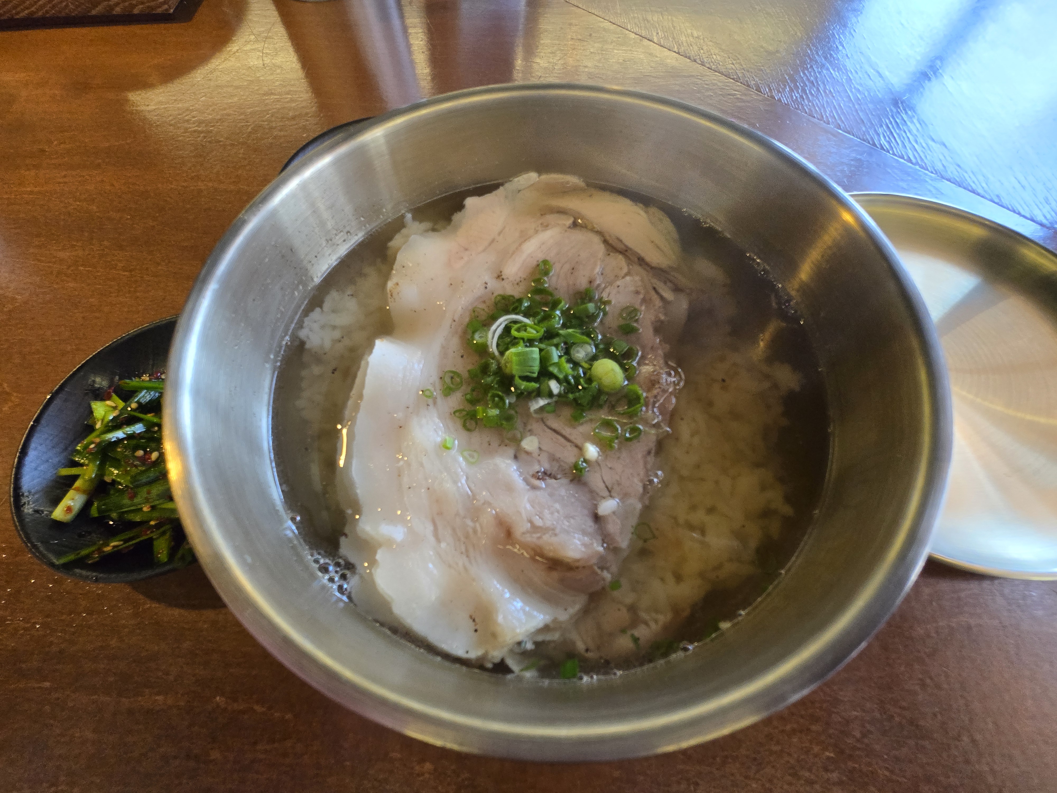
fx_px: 397
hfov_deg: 106.2
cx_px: 528
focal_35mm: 13
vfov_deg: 89.9
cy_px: 396
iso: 200
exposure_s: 1/60
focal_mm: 1.7
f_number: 2.2
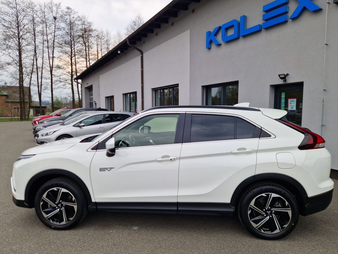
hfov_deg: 73.9
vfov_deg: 58.9
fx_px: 225
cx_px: 169
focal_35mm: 23
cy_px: 127
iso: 50
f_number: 1.8
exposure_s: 1/3571
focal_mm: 5.4
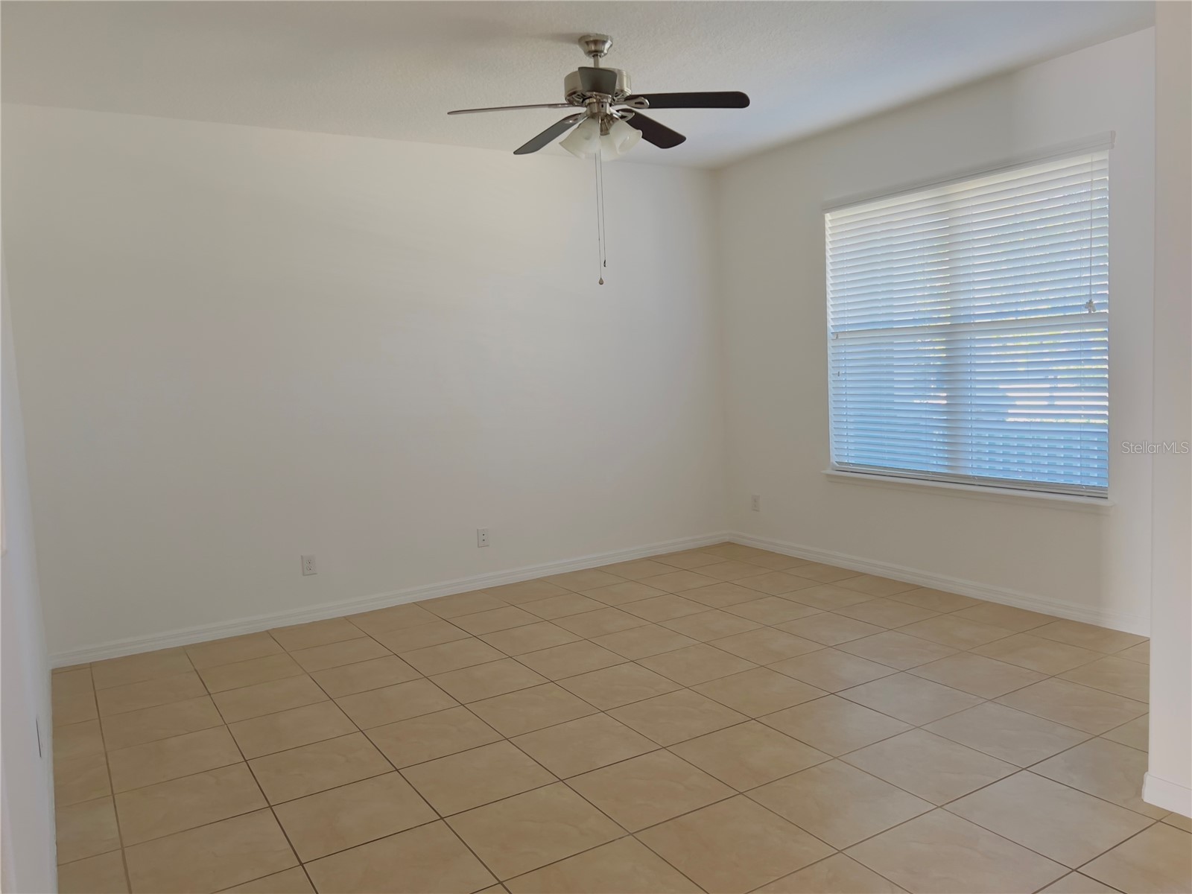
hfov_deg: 67.3
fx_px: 895
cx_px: 596
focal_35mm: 26
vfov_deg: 53.1
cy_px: 447
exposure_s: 1/60
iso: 100
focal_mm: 5.7
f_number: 1.5
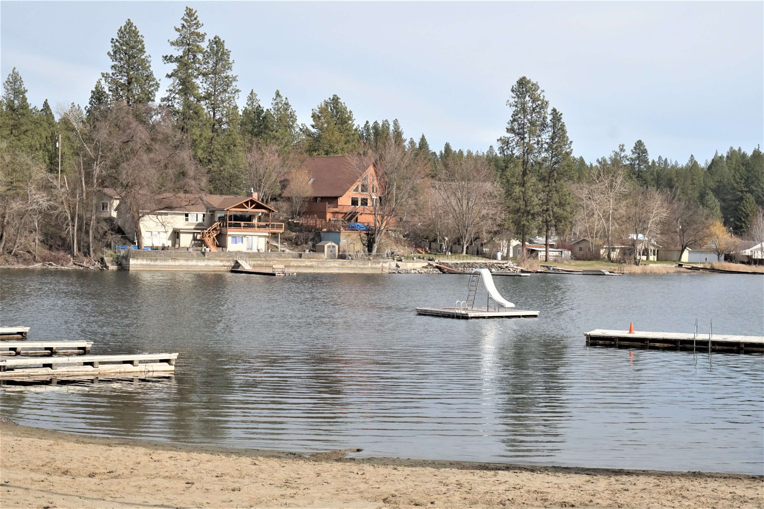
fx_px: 1177
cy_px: 254
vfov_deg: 24.4
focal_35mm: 56
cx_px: 382
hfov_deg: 36.0
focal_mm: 37
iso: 640
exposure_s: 1/1250
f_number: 10
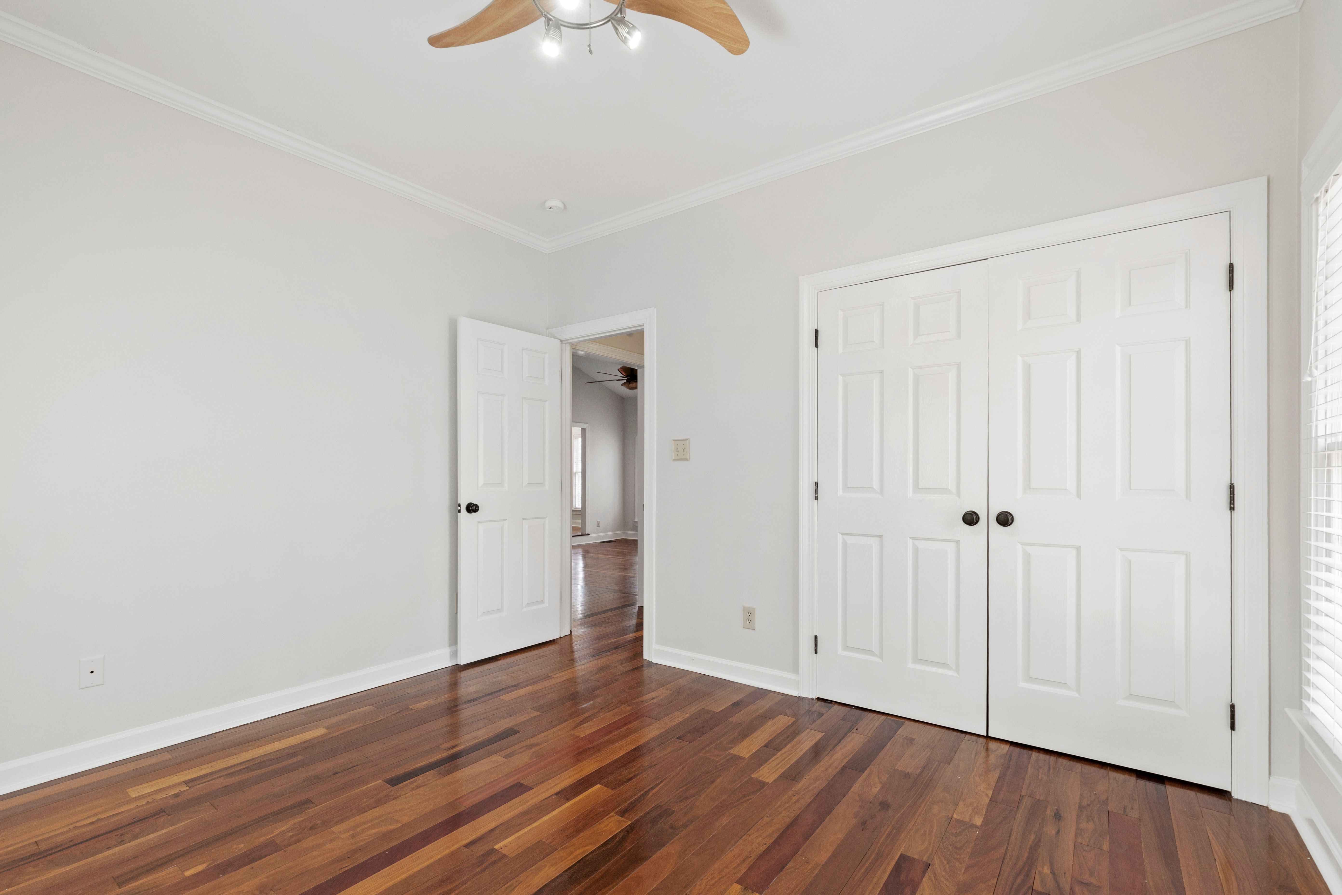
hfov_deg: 100.4
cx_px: 671
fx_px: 559
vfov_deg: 77.3
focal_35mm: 15
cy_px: 448
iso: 100
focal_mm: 10
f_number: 8
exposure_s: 1/5
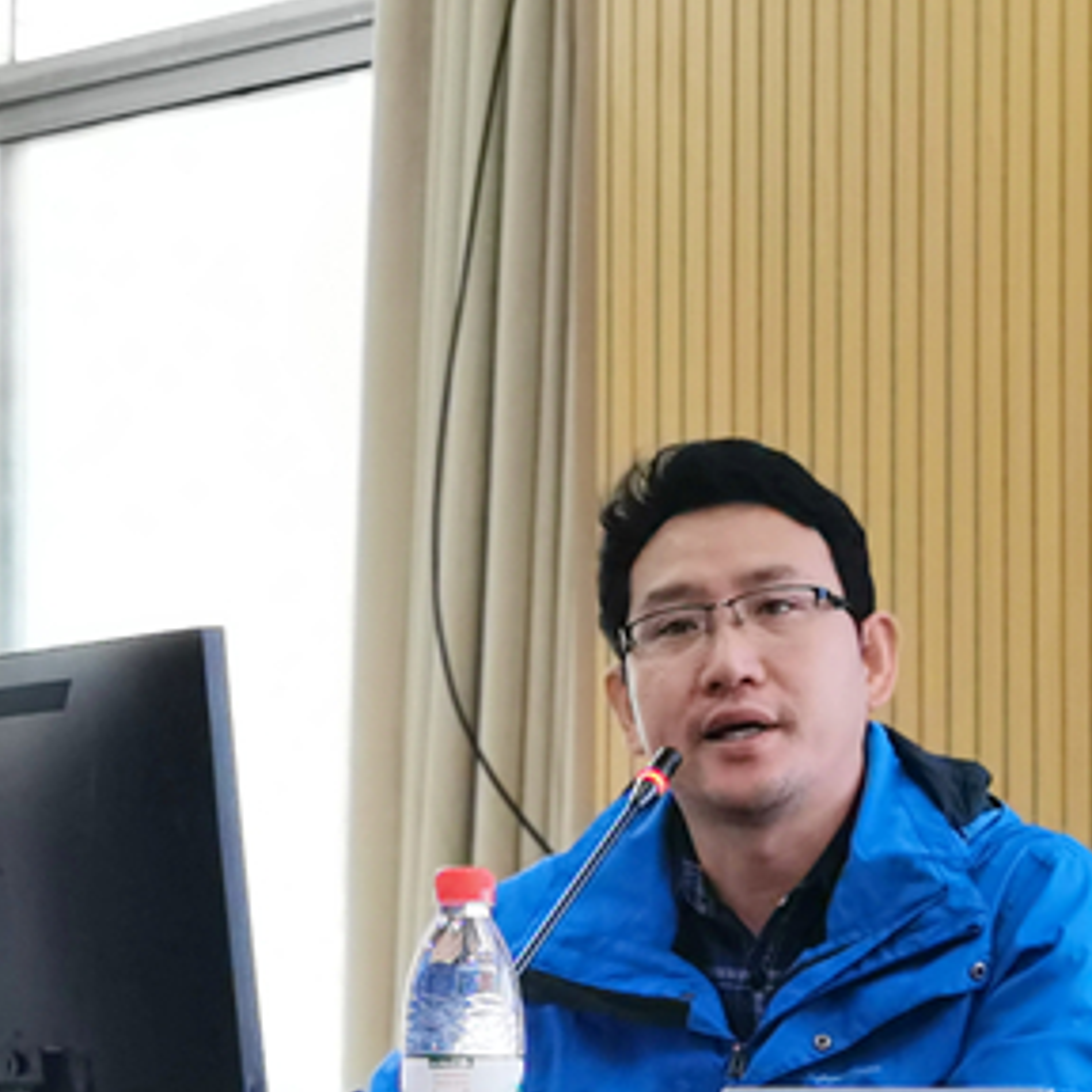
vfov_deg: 13.7
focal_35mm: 127
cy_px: 815
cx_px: 588
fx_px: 4533
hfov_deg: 13.7
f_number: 1.6
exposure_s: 1/120
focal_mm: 5.56
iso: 125
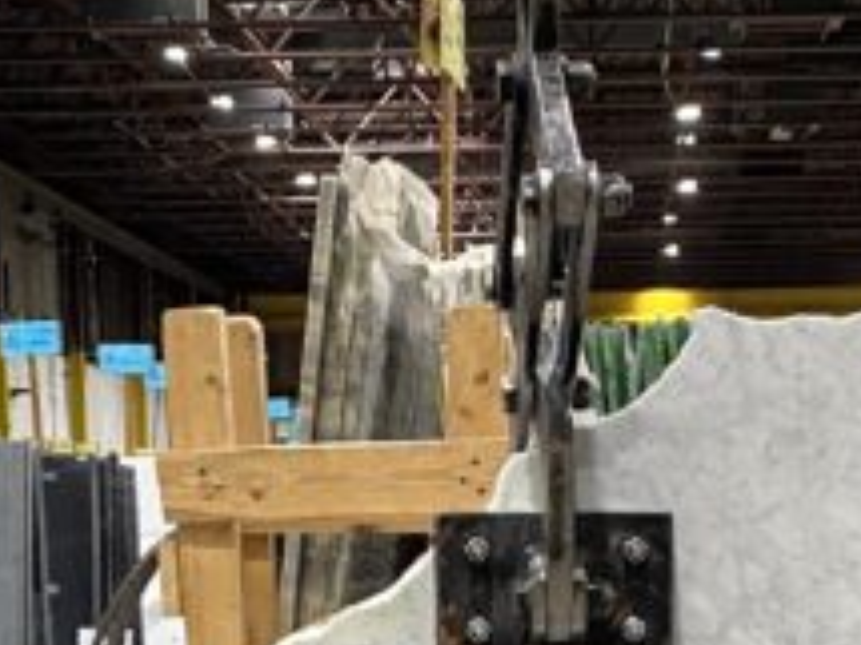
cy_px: 951
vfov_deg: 12.9
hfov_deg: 18.0
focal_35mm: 109
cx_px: 533
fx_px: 2710
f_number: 1.8
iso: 80
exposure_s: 1/60
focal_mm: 4.25
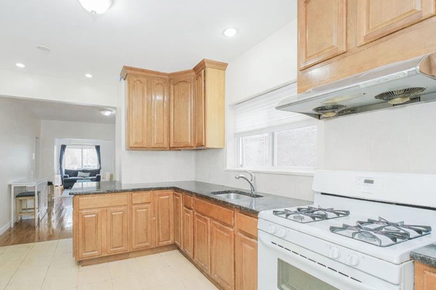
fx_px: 218
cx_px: 187
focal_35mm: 18
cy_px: 162
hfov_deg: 89.4
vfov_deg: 67.1
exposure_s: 1/80
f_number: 8
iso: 1600
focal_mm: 10
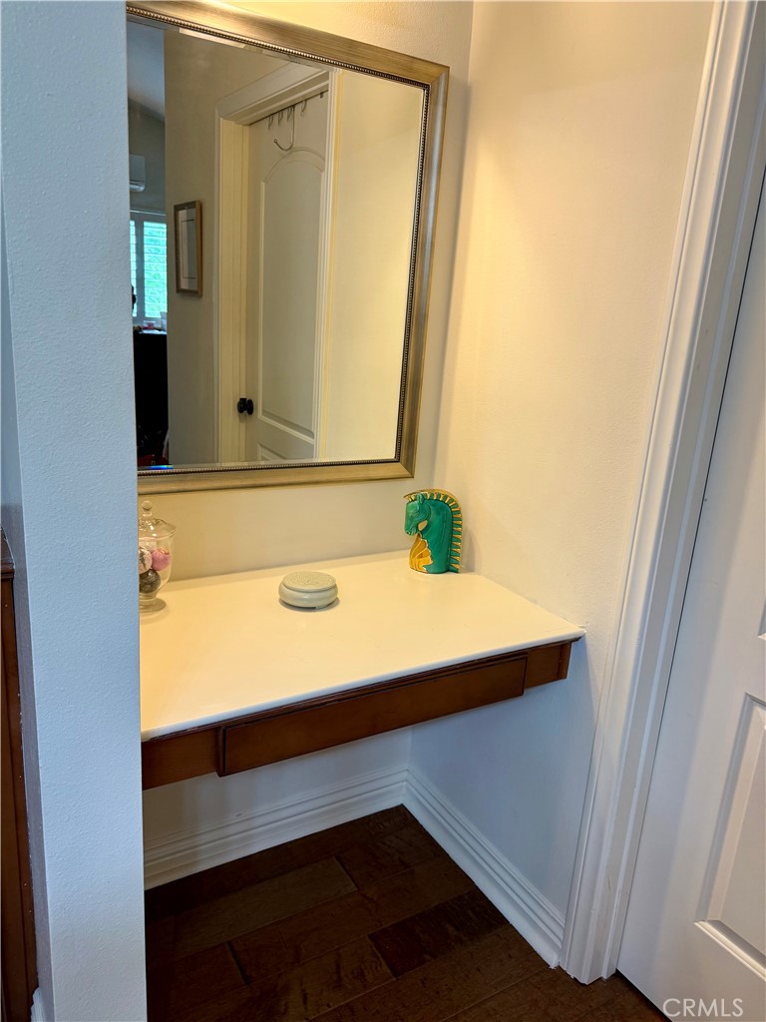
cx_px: 383
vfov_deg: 71.6
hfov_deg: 56.8
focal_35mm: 24
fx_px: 708
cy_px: 511
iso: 125
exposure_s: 1/120
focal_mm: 6.76
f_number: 1.78
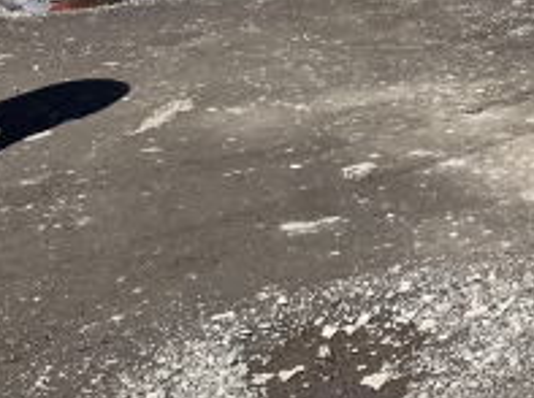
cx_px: 865
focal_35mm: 86
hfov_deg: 19.1
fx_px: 1324
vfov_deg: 16.7
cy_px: -16
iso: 32
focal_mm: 4.2
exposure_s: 1/3125
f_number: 1.6
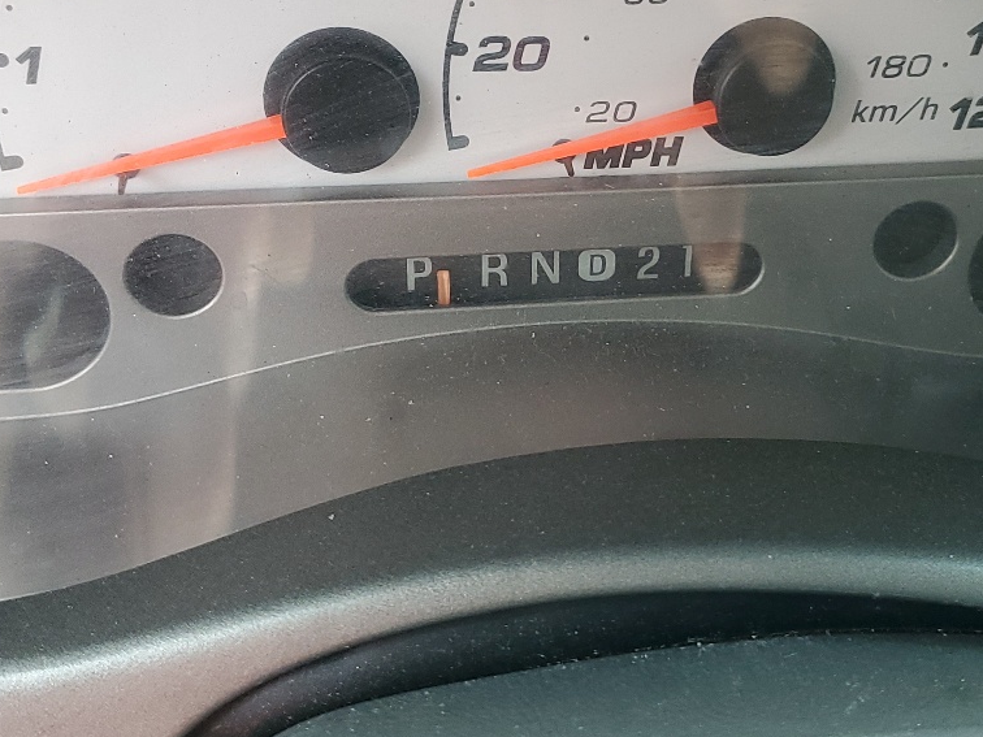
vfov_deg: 26.4
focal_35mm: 55
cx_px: 599
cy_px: 224
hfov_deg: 34.8
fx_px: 1562
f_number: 1.5
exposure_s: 1/60.2
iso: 96
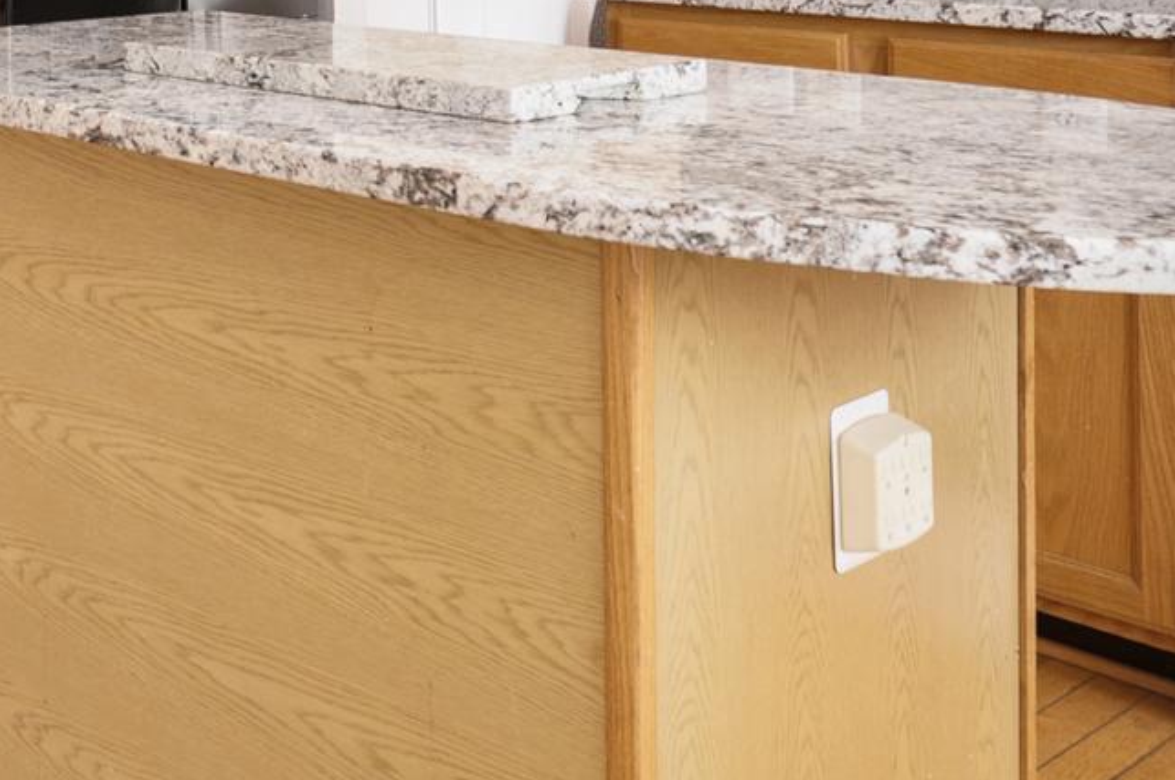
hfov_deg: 31.2
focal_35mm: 51
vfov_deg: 24.2
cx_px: -311
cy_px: -135
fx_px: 1662
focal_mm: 16
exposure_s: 1/13
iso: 200
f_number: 7.1
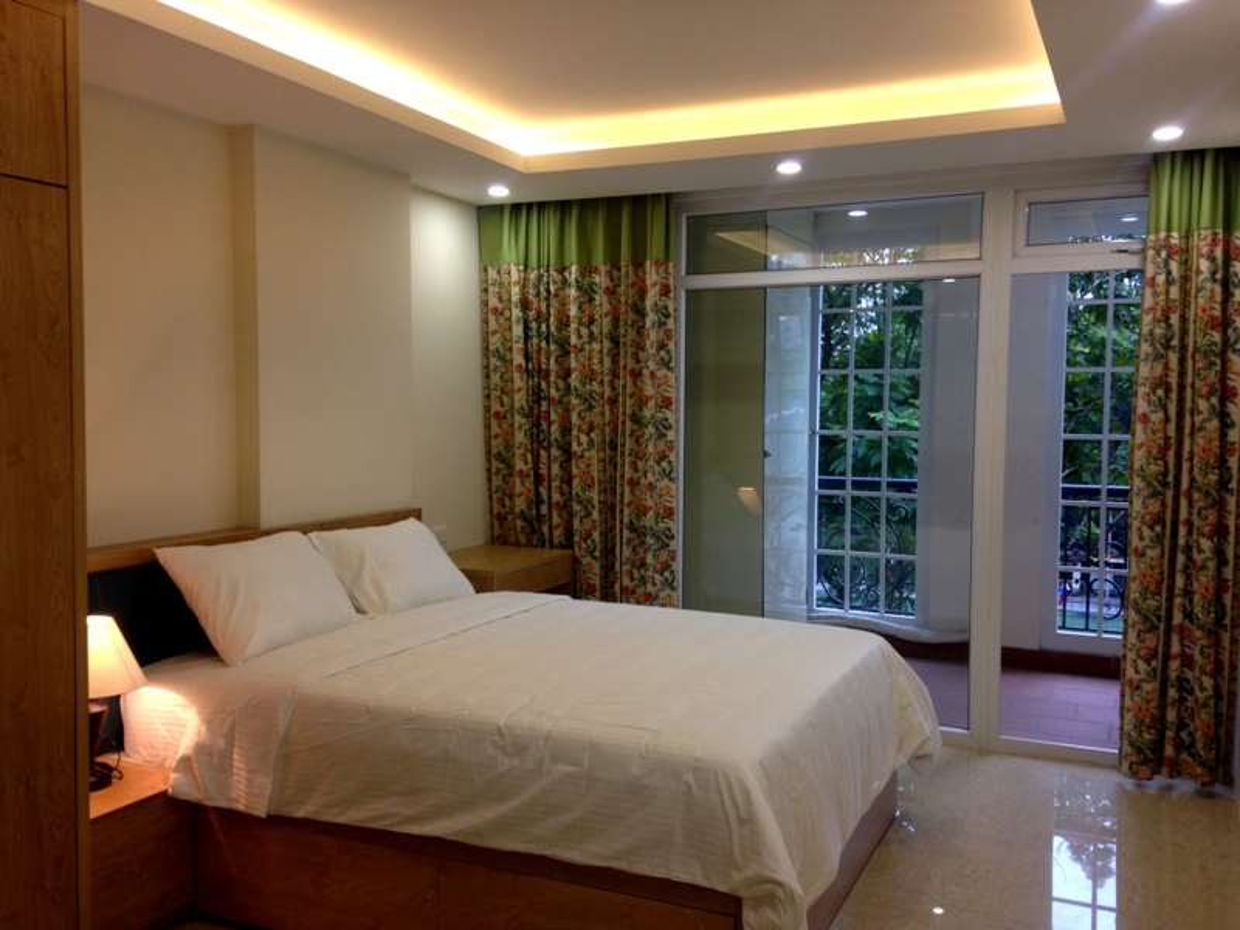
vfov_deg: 42.9
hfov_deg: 55.4
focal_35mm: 33
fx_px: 1182
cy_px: 465
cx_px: 620
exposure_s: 1/30
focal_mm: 4.12
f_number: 2.4
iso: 50
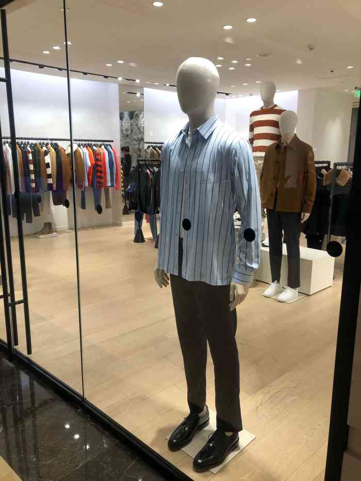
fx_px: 389
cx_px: 180
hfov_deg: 49.8
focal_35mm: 28
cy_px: 240
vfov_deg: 63.4
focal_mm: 4
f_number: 1.8
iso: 25
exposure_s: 1/50
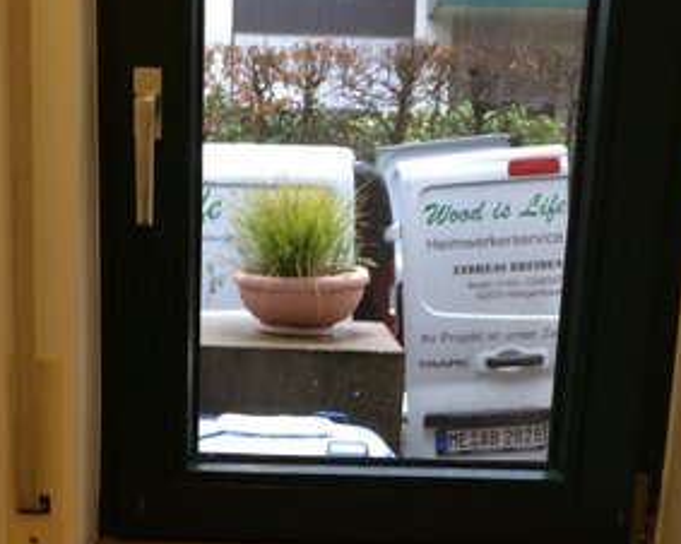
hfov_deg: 32.4
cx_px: 263
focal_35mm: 58
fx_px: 1168
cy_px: 474
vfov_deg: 25.5
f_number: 2.2
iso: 64
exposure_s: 1/33
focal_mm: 4.15
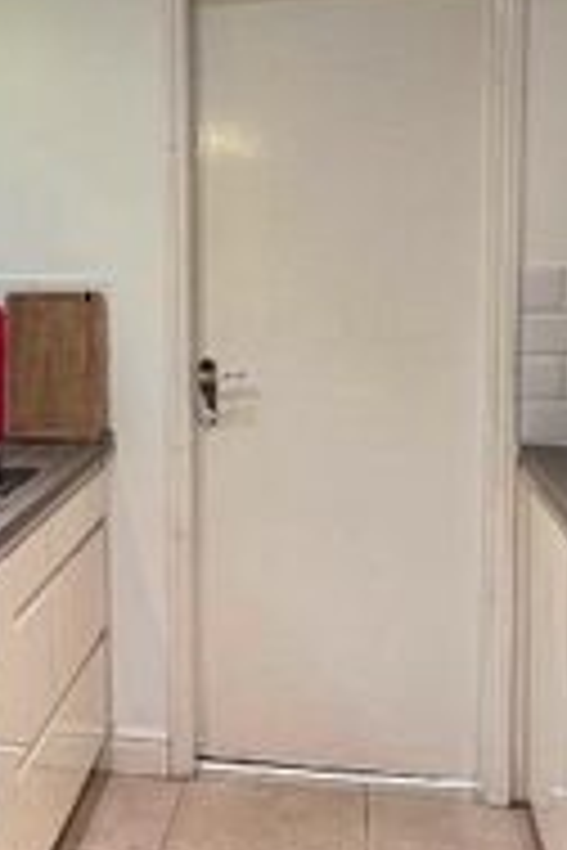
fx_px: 1181
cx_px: 36
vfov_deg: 39.6
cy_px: 403
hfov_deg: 26.0
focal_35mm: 50
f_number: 1.8
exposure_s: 1/50
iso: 125
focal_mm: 1.57
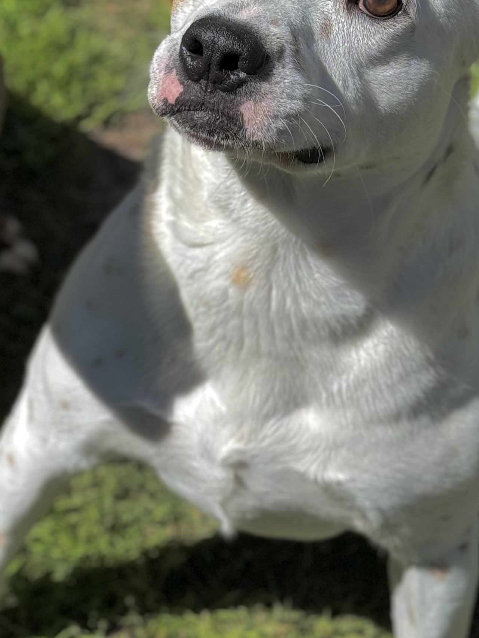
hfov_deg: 13.1
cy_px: 211
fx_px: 2085
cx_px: 135
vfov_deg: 17.4
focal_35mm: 113
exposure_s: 1/4310
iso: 64
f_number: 1.78
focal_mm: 6.76
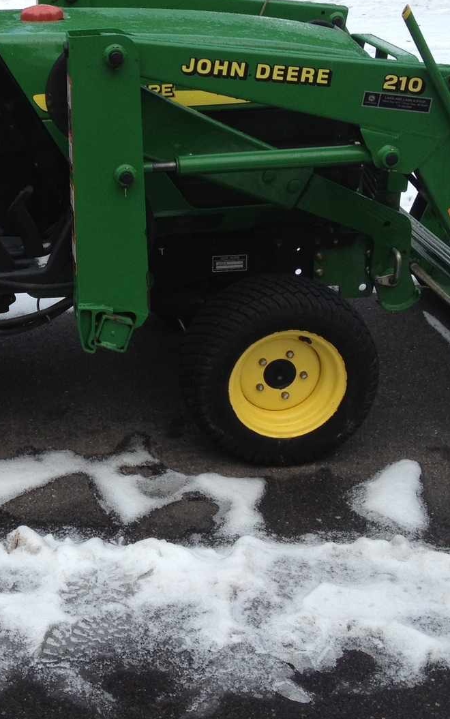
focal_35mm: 72
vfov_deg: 28.4
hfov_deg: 17.6
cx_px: -18
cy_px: 244
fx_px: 1412
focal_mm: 4.28
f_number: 2.4
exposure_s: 1/511
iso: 64
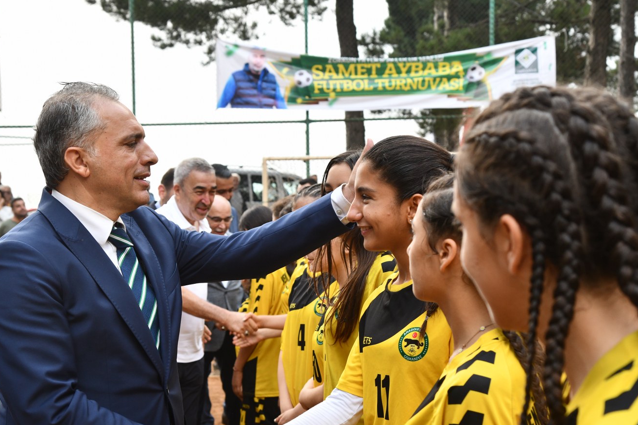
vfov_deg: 20.3
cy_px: 234
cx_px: 328
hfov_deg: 30.1
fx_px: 1188
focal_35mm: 67
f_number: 7.1
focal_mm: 55
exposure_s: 1/200
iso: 1000
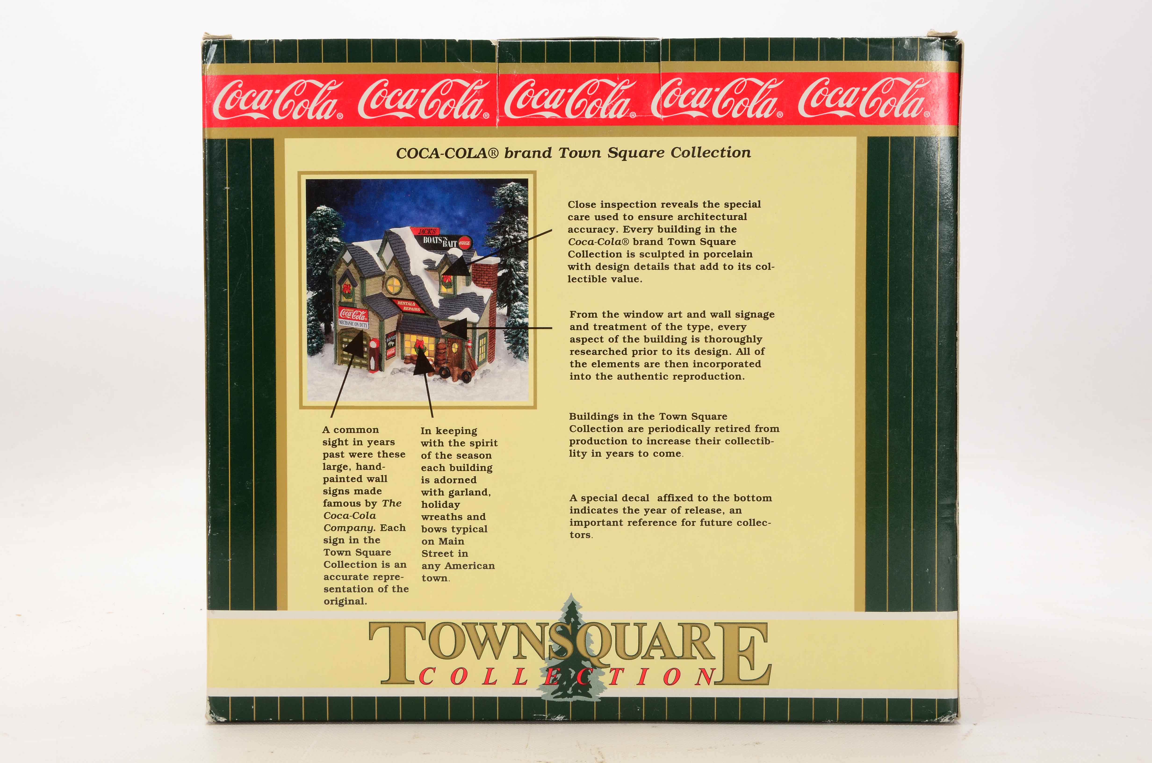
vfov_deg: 26.4
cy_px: 382
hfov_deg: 39.0
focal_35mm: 51
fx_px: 1629
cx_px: 576
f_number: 14
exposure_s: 1/160
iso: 200
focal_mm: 34
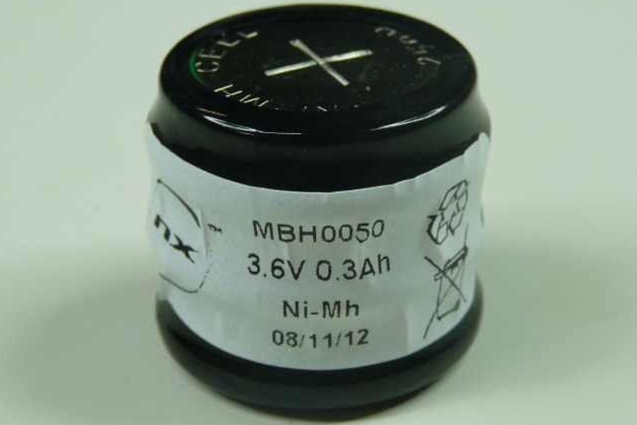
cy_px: 199
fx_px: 1947
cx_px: 317
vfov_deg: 12.5
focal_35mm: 110
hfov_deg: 18.6
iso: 100
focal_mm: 10.8
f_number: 3.2
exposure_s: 1/40
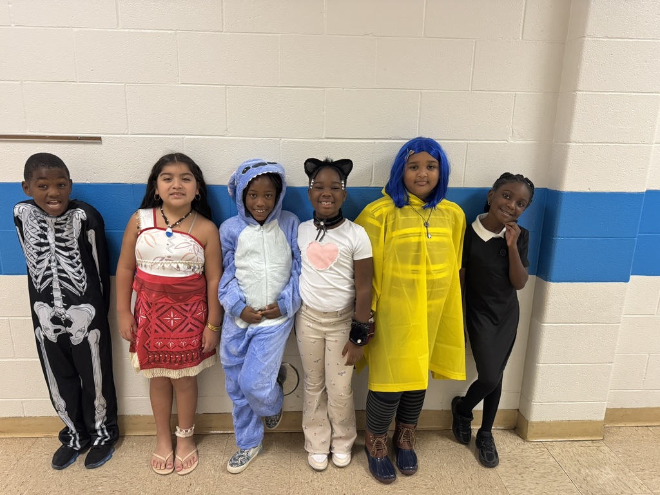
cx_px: 330
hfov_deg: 71.6
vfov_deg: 56.8
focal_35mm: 24
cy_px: 248
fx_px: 458
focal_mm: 6.76
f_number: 1.78
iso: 320
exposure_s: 1/60
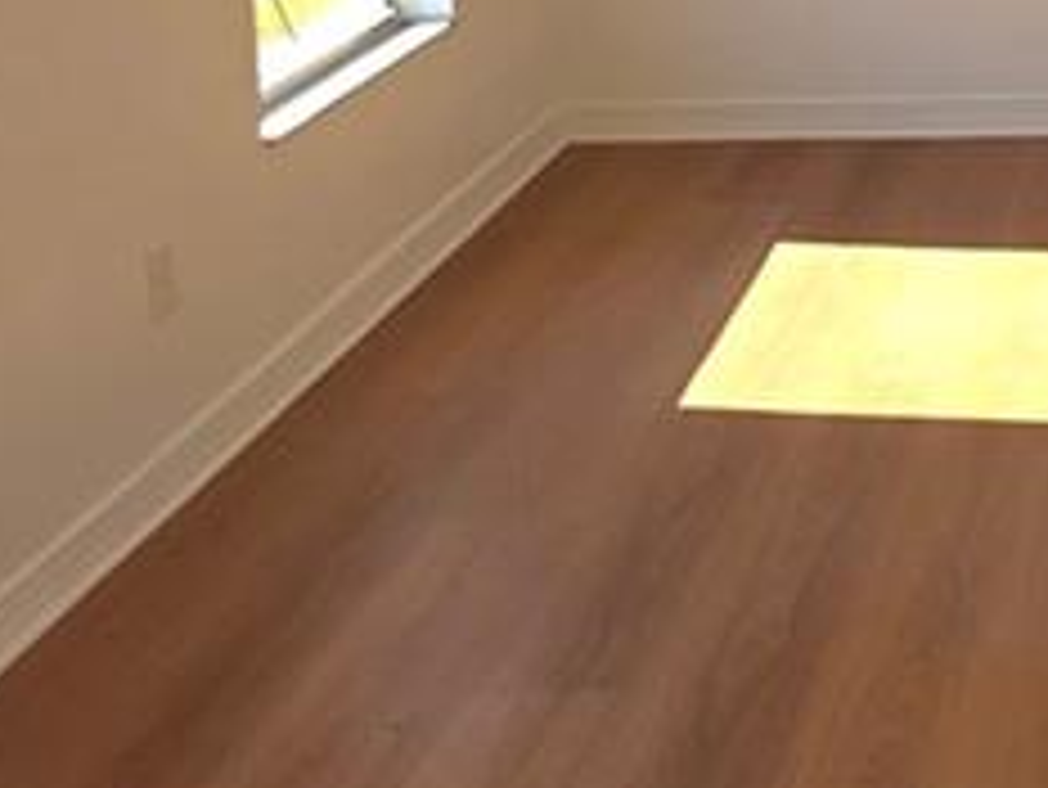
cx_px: 1273
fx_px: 2029
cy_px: -117
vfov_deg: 20.7
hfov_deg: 25.8
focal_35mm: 67
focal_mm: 2.2
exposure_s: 1/476
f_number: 1.9
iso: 40
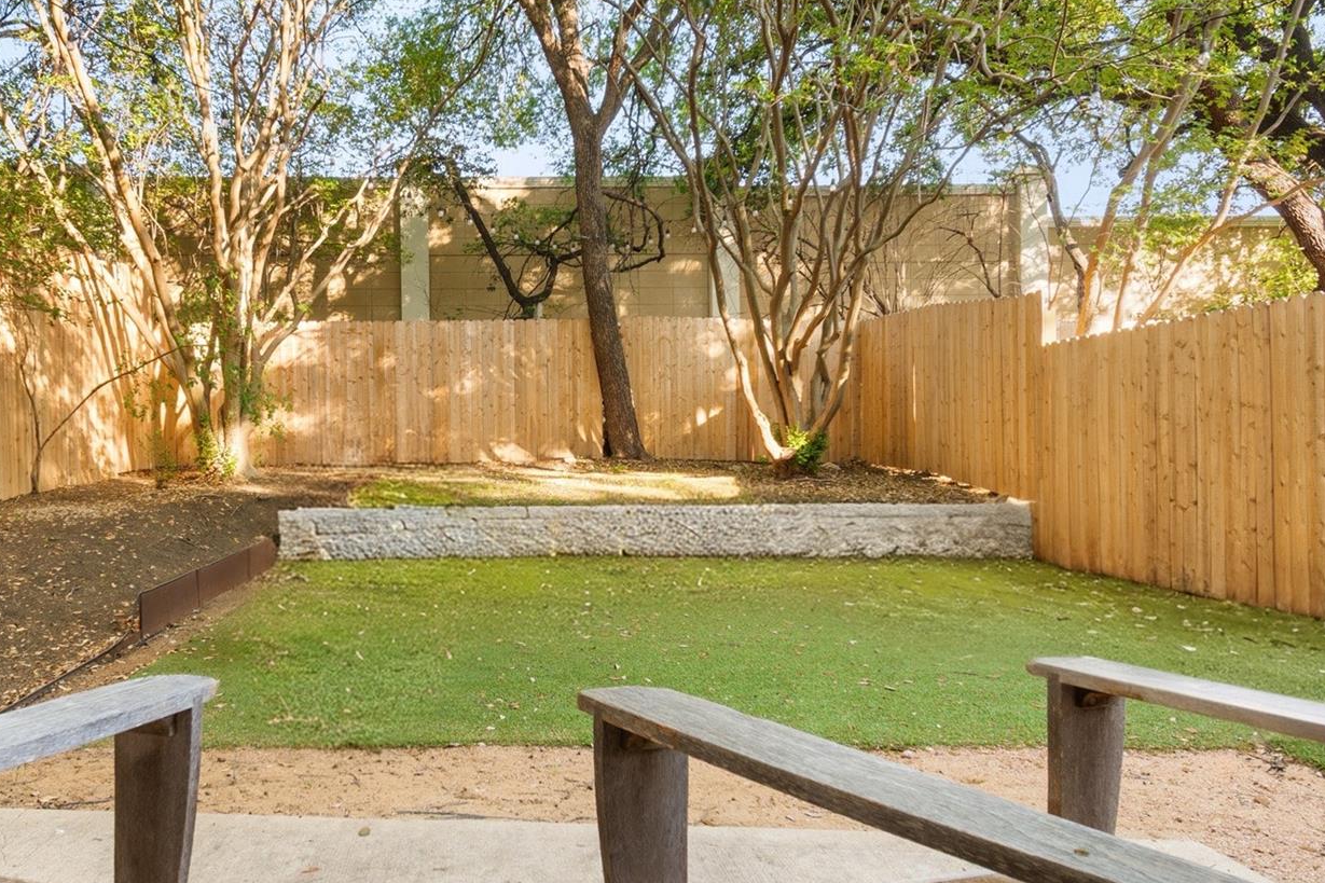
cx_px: 433
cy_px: 446
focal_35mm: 25
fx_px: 920
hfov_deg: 69.3
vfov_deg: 51.3
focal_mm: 10
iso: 100
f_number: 9
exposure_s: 1/6
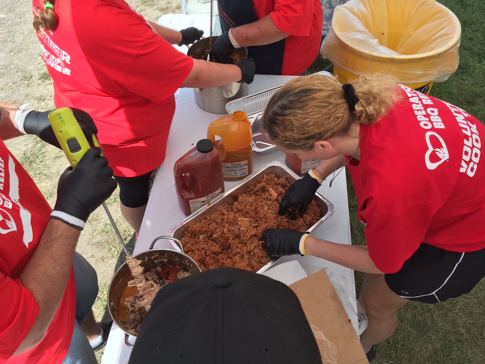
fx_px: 406
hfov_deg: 61.7
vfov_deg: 48.2
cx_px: 242
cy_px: 182
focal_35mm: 29
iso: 32
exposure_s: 1/879
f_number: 2.2
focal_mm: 4.15
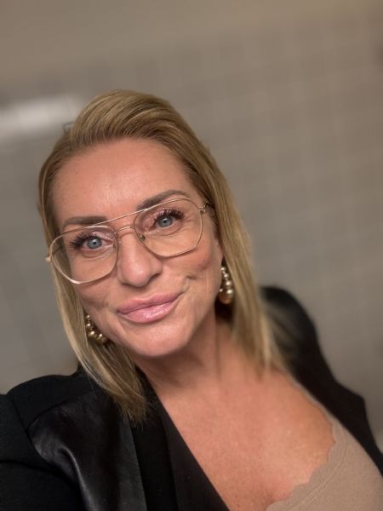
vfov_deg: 60.0
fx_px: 443
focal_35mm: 30
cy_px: 256
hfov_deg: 46.8
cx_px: 192
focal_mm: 2.69
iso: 100
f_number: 1.9
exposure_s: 1/50
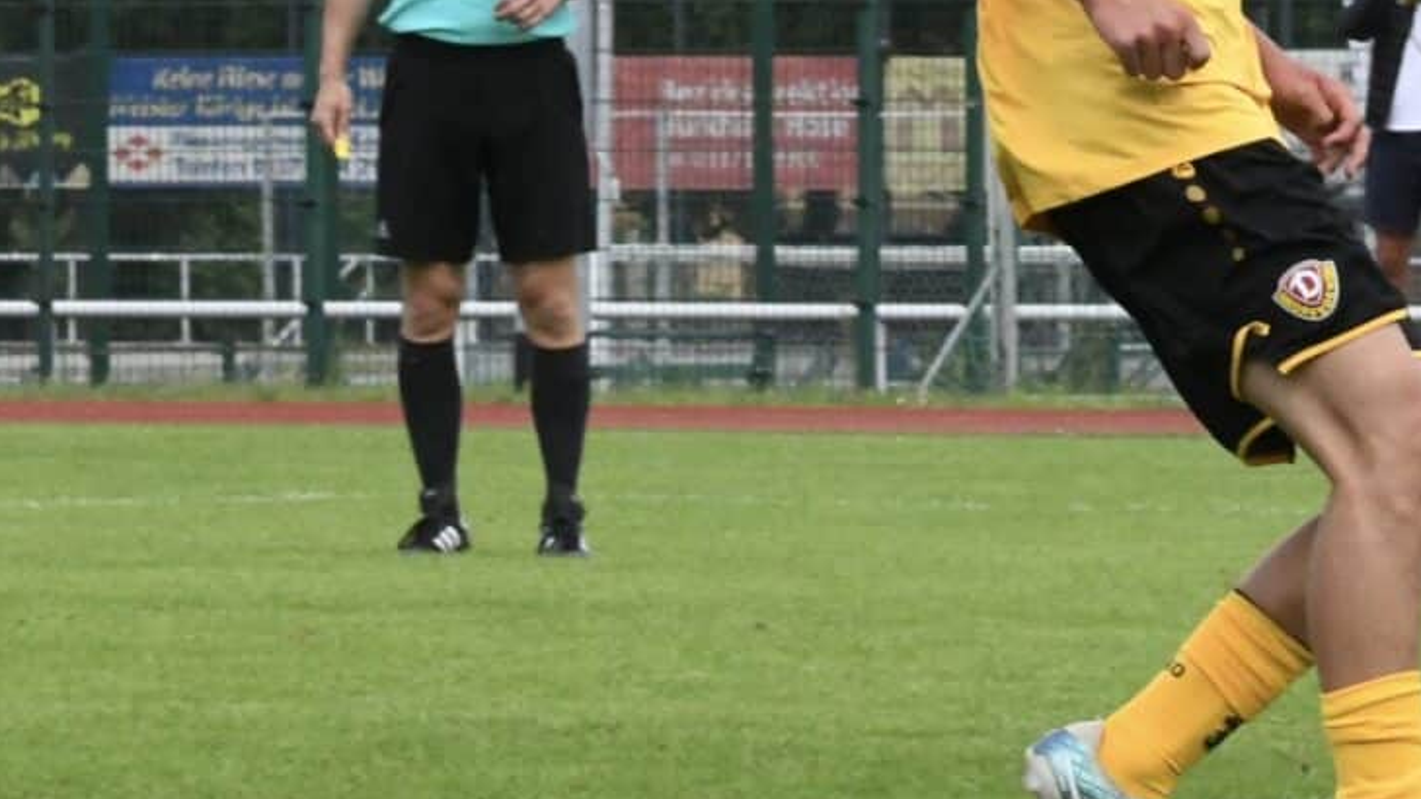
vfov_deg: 3.9
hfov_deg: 6.9
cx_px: 1583
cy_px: -77
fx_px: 11642
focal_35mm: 309
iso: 4000
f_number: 14
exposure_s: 1/1600
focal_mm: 105
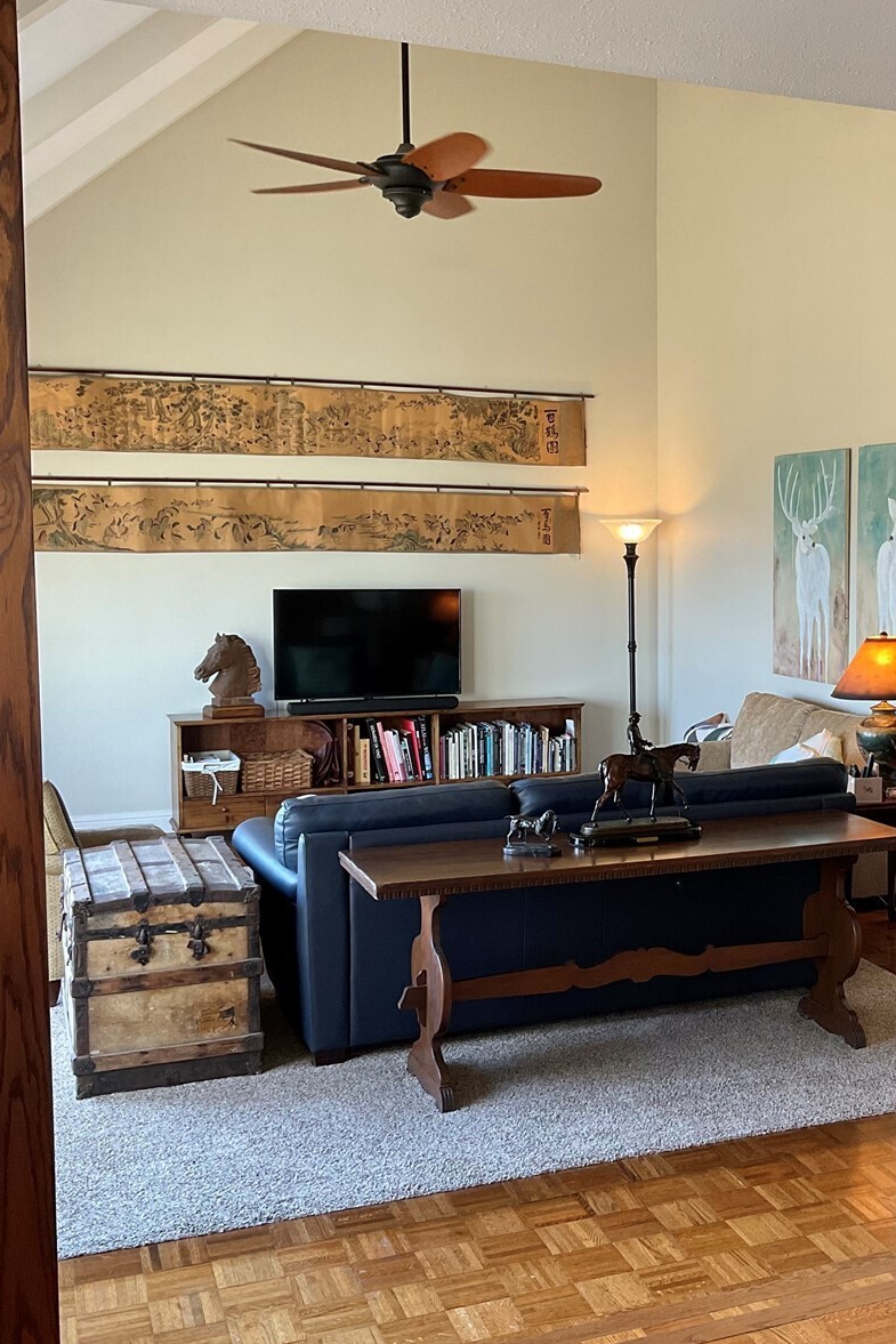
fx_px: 1530
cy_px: 662
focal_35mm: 41
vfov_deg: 47.4
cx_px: 702
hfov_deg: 31.9
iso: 50
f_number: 1.8
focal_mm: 3
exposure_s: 1/60
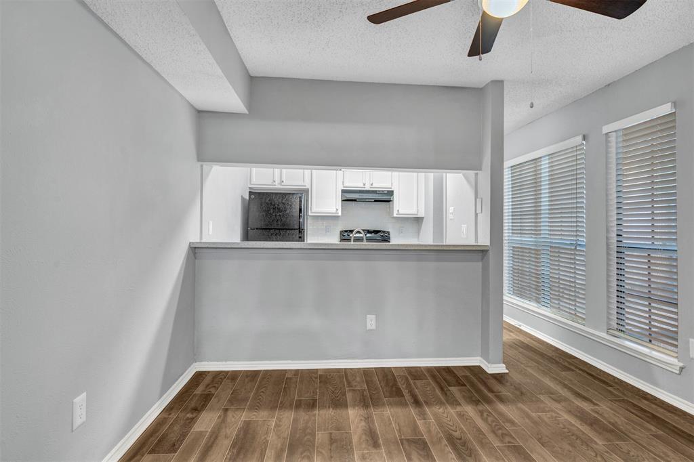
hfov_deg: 90.0
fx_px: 347
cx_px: 347
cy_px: 231
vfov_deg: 67.3
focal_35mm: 18
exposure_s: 1/4
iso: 320
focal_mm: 18
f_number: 7.1
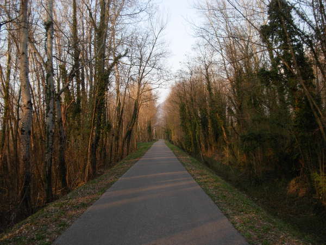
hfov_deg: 49.0
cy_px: 122
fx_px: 358
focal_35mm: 38
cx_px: 163
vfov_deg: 37.7
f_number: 2.9
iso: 79
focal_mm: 6.3
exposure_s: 1/235
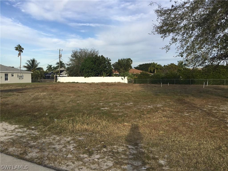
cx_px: 114
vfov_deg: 45.4
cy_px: 86
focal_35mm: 31
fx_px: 204
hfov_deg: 58.4
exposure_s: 1/905
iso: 25
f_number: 2.4
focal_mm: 3.3
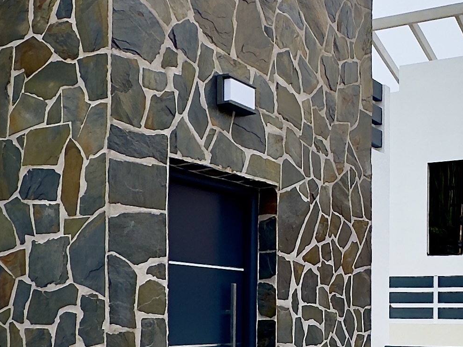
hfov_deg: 42.3
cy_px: 191
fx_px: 575
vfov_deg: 33.5
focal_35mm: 43
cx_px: 356
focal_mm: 2.22
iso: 40
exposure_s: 1/556
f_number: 2.2
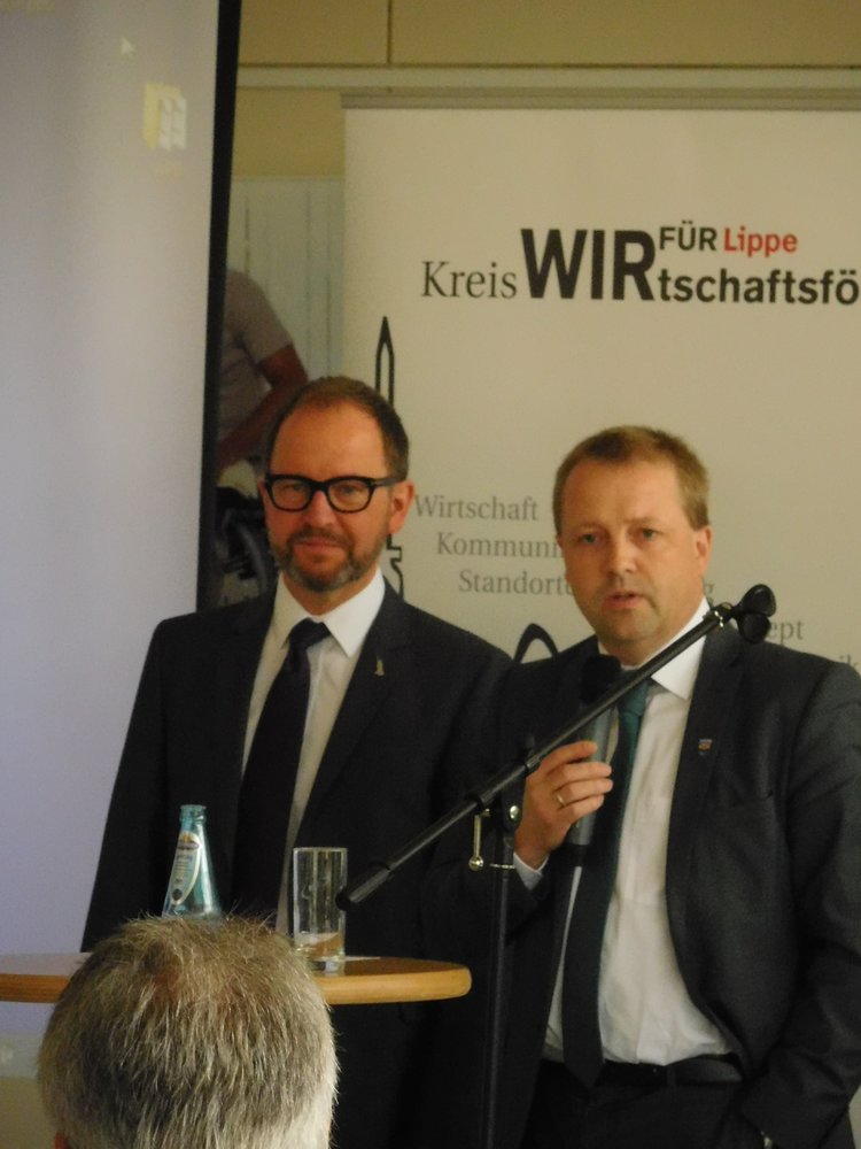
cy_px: 574
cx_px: 430
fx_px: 9286
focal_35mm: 280
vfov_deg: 7.1
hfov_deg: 5.3
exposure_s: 1/400
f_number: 5.8
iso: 1600
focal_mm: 50
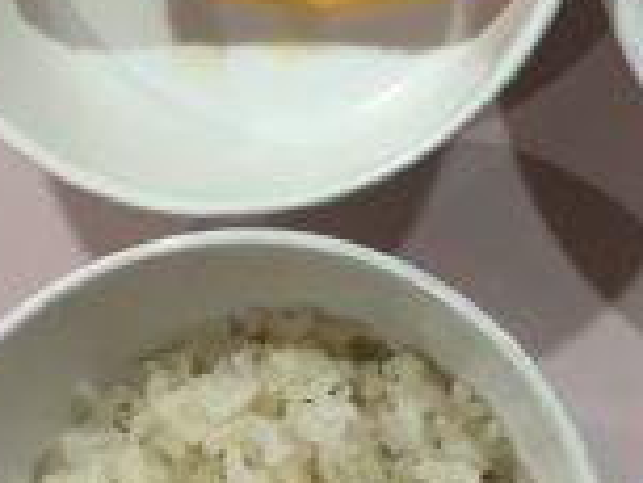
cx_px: 584
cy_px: 220
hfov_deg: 19.1
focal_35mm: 101
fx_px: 1878
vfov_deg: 14.7
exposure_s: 1/60
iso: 125
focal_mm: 3.3
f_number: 2.4
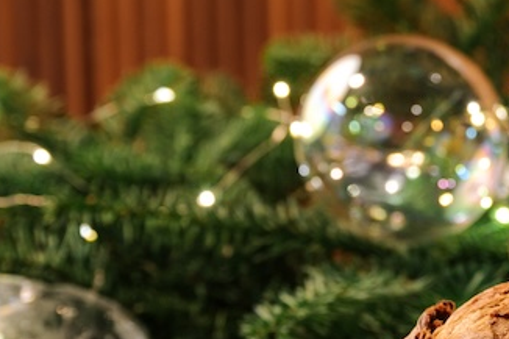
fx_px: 3123
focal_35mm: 221
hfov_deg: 9.0
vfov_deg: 6.2
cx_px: 818
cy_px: 295
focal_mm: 60
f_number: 5
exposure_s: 1/15
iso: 320
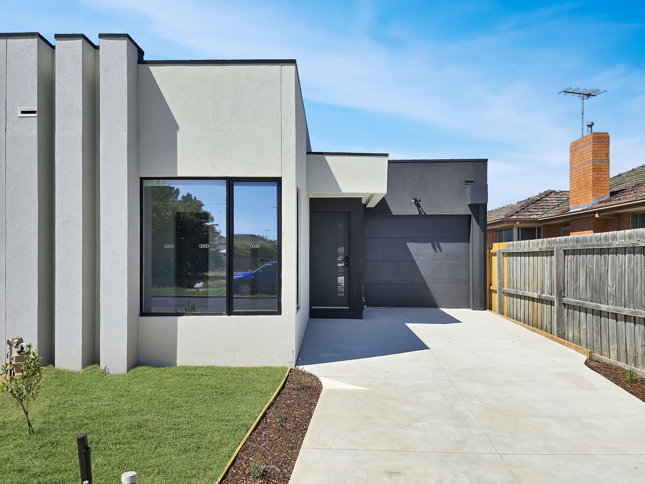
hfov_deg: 73.9
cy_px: 242
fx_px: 429
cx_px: 322
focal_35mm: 23
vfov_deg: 58.9
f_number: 1.7
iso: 12
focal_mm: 6.3
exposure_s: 1/1238
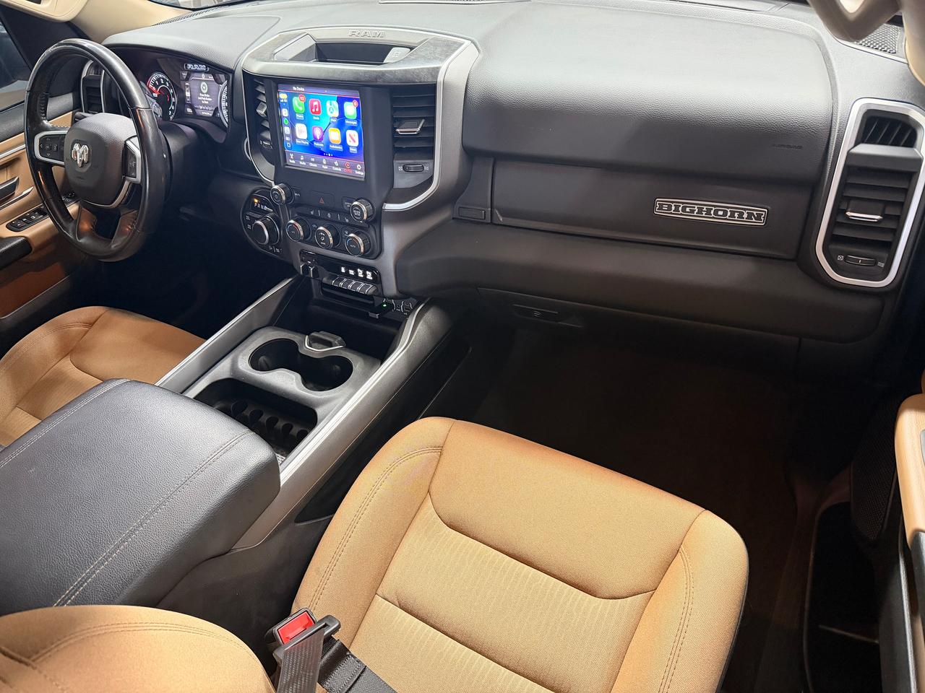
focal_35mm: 24
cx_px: 462
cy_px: 346
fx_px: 641
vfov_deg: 56.8
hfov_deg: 71.6
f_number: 1.78
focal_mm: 6.76
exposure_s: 1/40
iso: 640
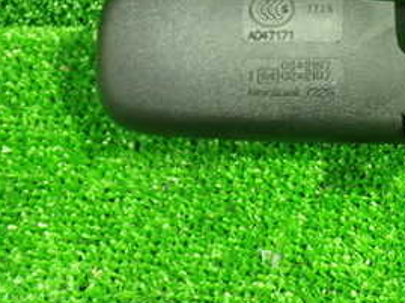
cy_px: 59
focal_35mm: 67
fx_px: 783
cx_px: 434
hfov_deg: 26.9
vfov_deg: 21.6
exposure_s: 1/15
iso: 800
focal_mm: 5.4
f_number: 2.3
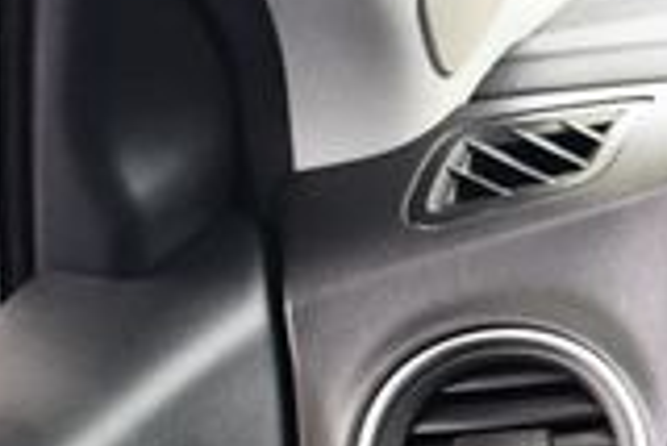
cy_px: 625
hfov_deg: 12.8
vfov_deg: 9.3
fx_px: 2670
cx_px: 1255
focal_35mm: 144
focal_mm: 18
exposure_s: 1/60
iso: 4000
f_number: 3.5
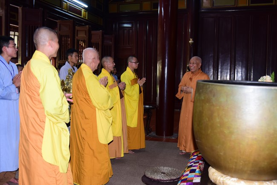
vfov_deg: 37.9
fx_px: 269
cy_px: 92
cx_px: 138
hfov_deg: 54.4
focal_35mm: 35
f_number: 4
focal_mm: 35
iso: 800
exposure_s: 1/40
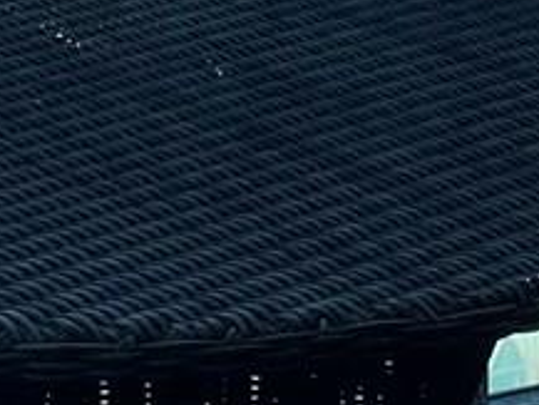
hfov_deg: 9.9
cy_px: -497
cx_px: 835
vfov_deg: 7.3
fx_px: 2991
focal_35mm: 192
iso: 32
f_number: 1.6
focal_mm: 4.2
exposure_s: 1/1195
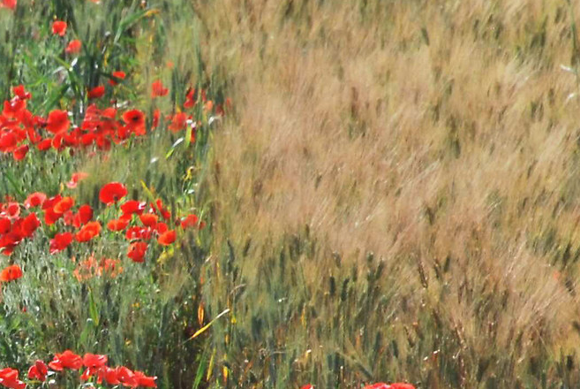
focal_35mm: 1096
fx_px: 17681
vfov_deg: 1.3
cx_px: -176
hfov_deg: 1.9
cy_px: 574
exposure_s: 1/125
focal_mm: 200
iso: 200
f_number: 18
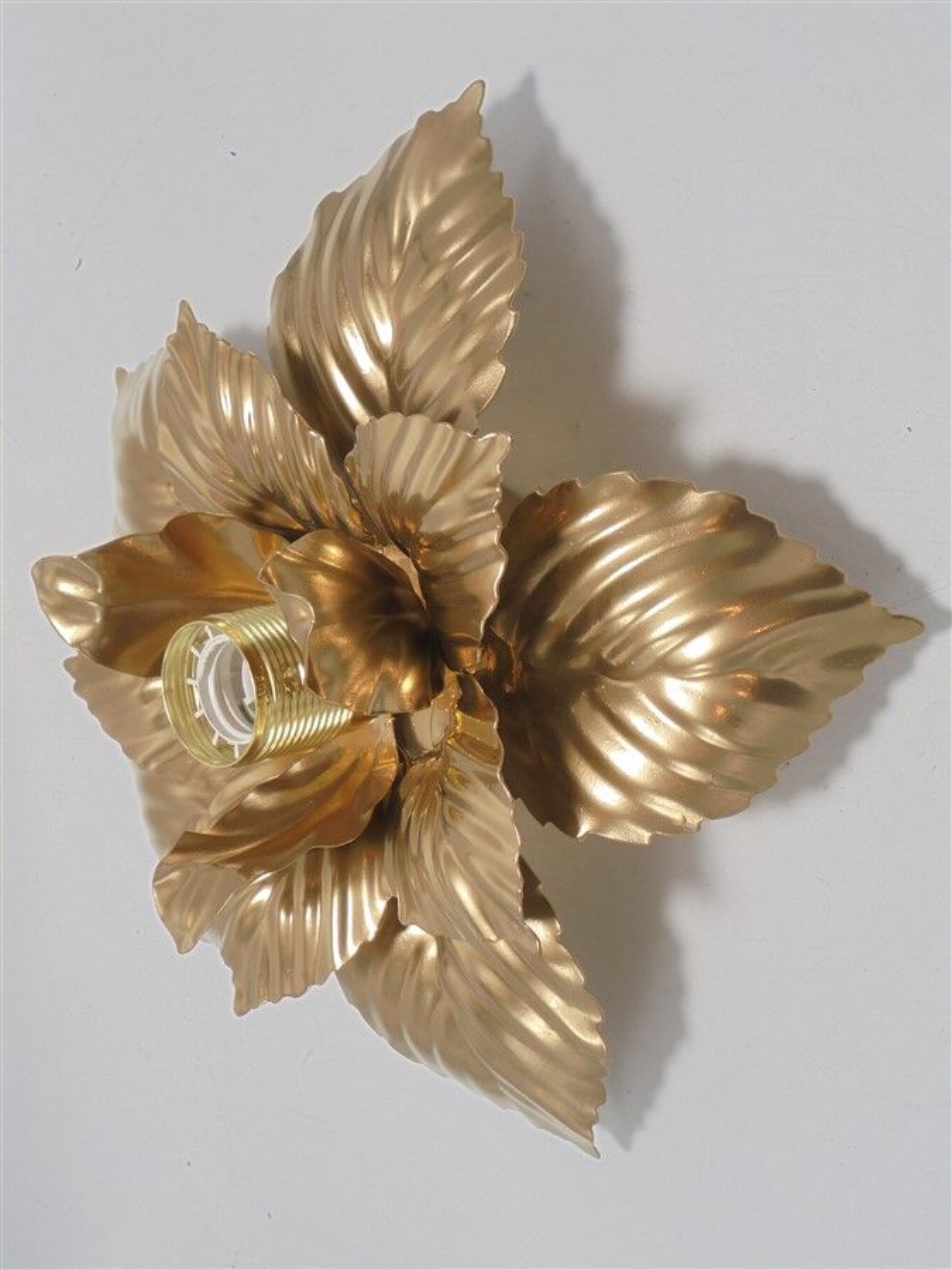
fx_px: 1577
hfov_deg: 33.6
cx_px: 476
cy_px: 635
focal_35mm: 43
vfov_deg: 43.9
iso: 100
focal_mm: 7.8
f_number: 4.5
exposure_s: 1/60
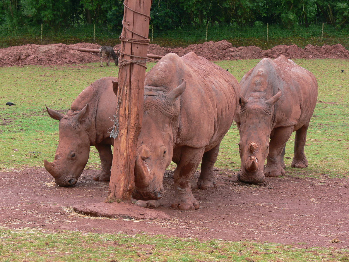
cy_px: 131
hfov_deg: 17.3
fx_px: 1149
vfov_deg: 13.0
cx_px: 174
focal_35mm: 114
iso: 80
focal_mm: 24.1
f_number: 4.5
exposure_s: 1/100
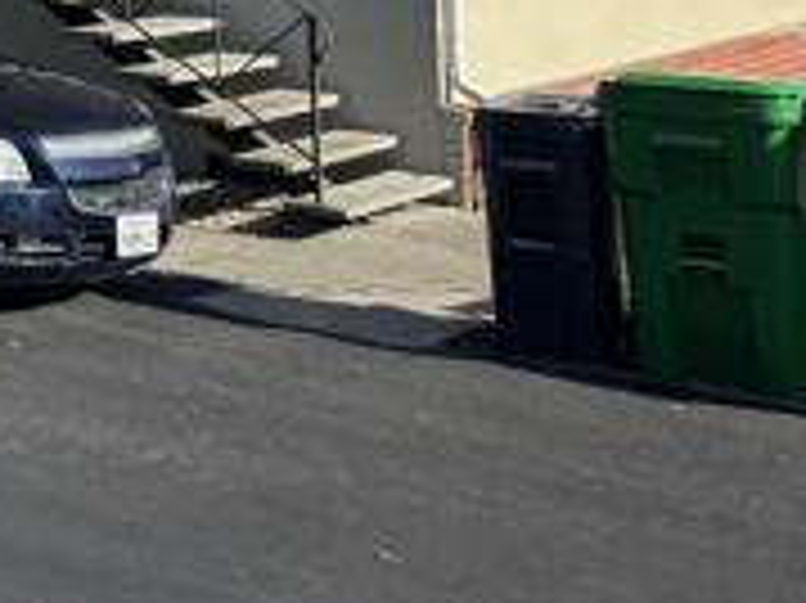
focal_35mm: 86
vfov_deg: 15.6
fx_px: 2001
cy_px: -338
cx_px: -563
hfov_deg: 18.7
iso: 80
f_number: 1.78
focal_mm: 6.76
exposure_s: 1/3597
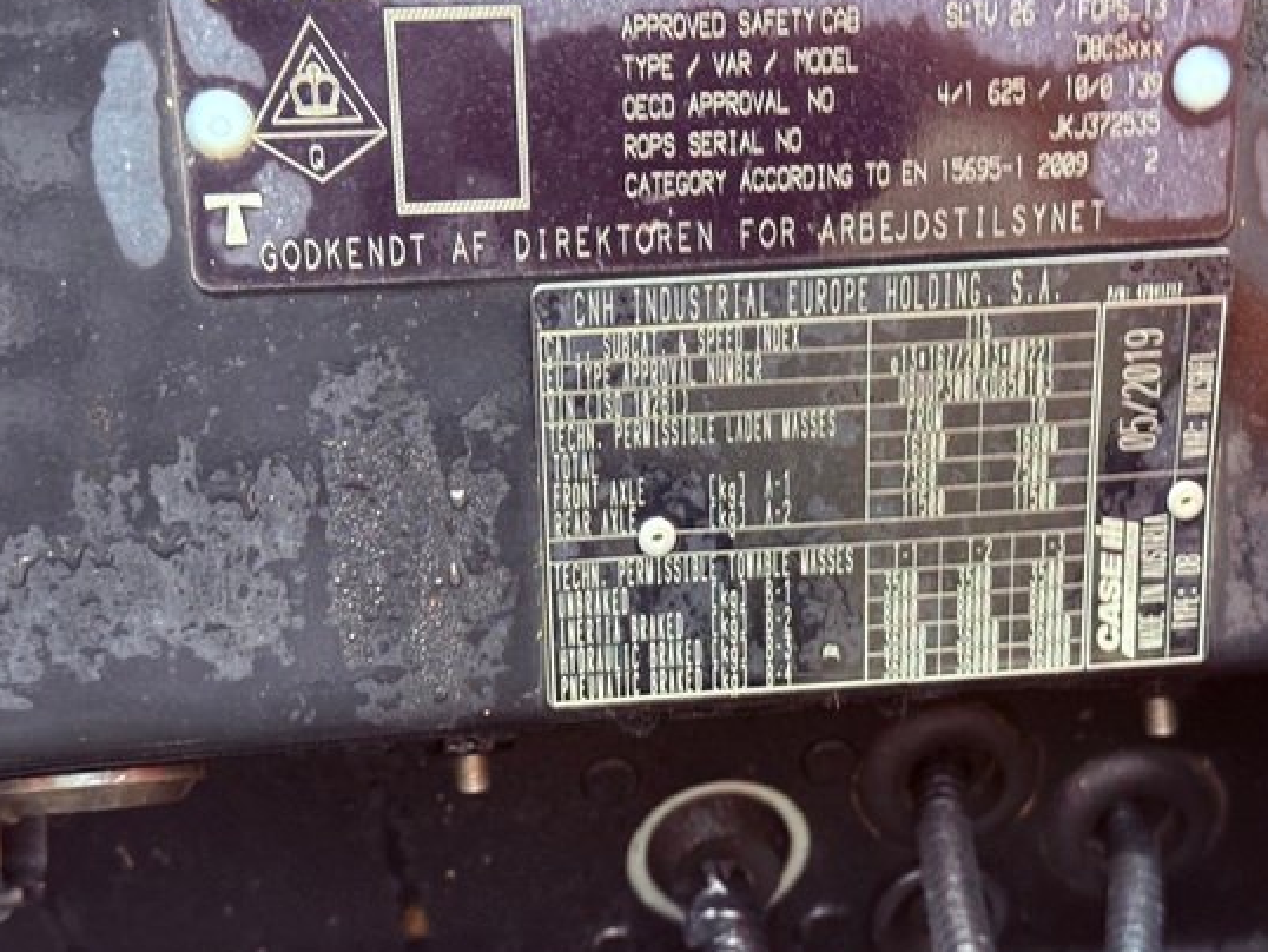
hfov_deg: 33.2
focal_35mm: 58
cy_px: 502
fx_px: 2126
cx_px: 667
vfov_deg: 25.2
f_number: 1.78
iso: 250
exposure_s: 1/60
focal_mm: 6.76
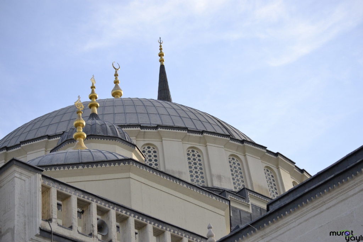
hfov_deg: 18.9
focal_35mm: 108
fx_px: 1089
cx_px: 182
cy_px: 121
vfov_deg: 12.7
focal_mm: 72
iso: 800
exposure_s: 1/2500
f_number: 4.5
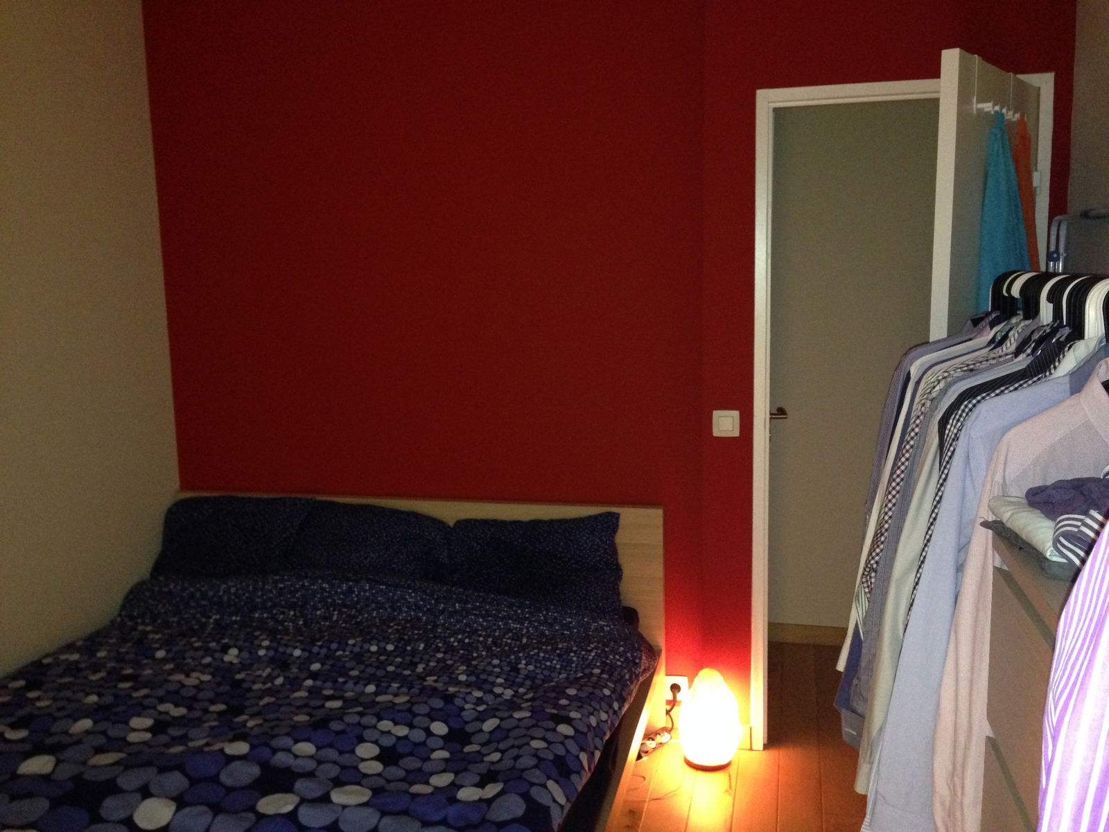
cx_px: 554
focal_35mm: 33
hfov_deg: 55.4
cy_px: 416
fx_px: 1057
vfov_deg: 42.9
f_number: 2.4
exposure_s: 1/16
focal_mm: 4.12
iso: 500
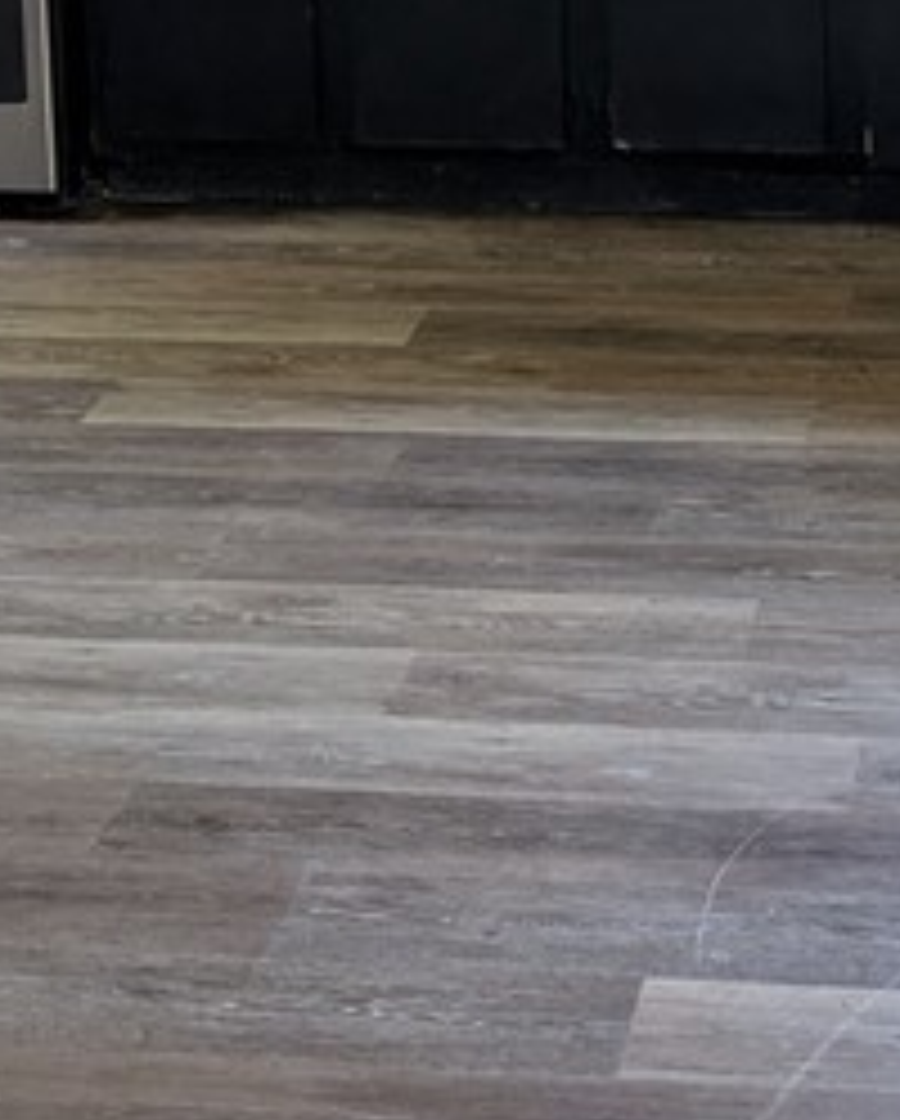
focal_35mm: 96
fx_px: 3189
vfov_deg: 19.0
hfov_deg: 16.0
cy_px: -157
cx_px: 691
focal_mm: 6.9
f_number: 1.68
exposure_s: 1/161
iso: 193
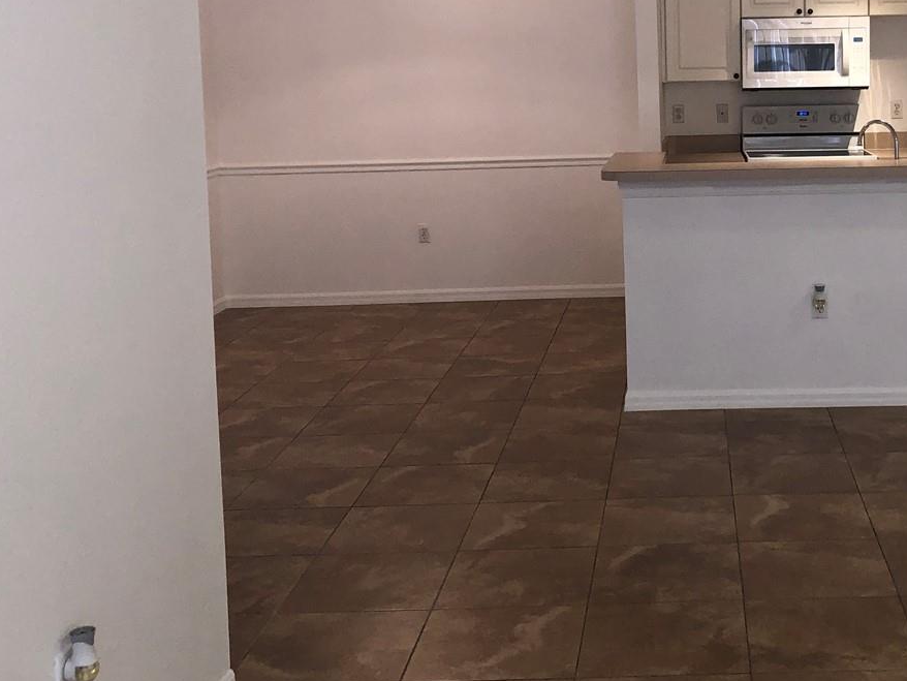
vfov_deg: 28.1
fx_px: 1337
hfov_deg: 36.4
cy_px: 164
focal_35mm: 51
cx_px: 705
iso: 80
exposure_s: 1/120
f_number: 1.8
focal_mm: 3.99
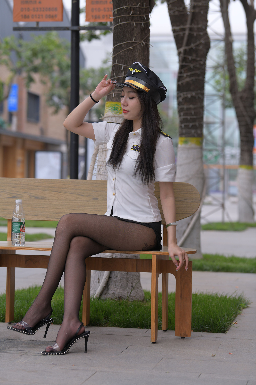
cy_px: 192
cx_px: 128
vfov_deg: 21.5
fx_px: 1013
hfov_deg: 14.4
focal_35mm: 95
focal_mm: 95
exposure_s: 1/640
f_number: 4
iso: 140
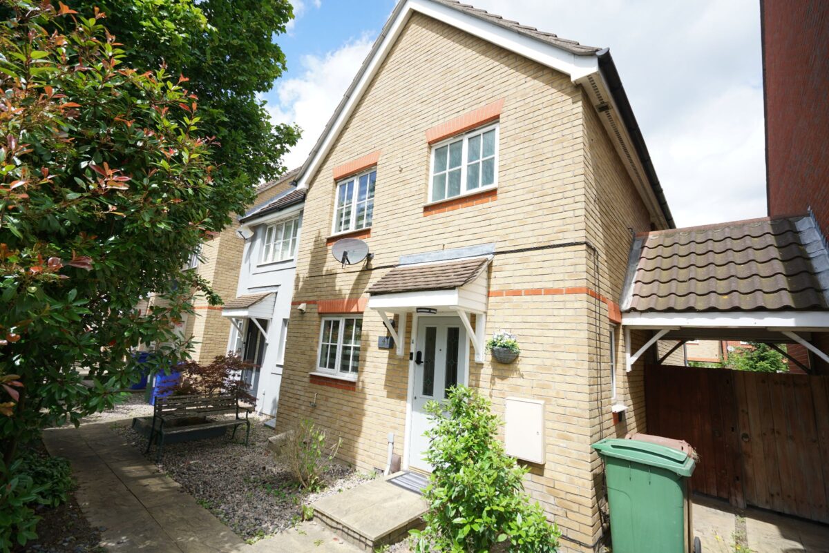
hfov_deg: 96.7
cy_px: 276
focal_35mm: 16
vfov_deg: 73.8
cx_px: 414
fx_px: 369
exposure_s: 1/2000
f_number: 4
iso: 400
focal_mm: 16
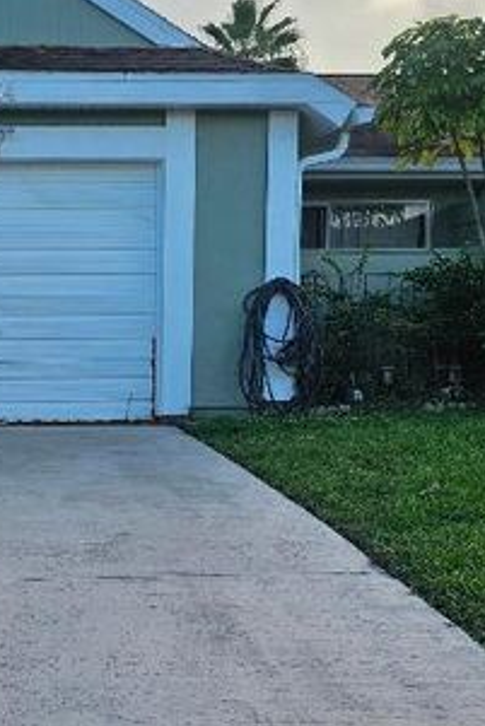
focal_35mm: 53
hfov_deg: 24.9
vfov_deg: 37.2
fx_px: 1070
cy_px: 474
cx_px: 65
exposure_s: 1/556
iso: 16
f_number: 1.7
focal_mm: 6.3
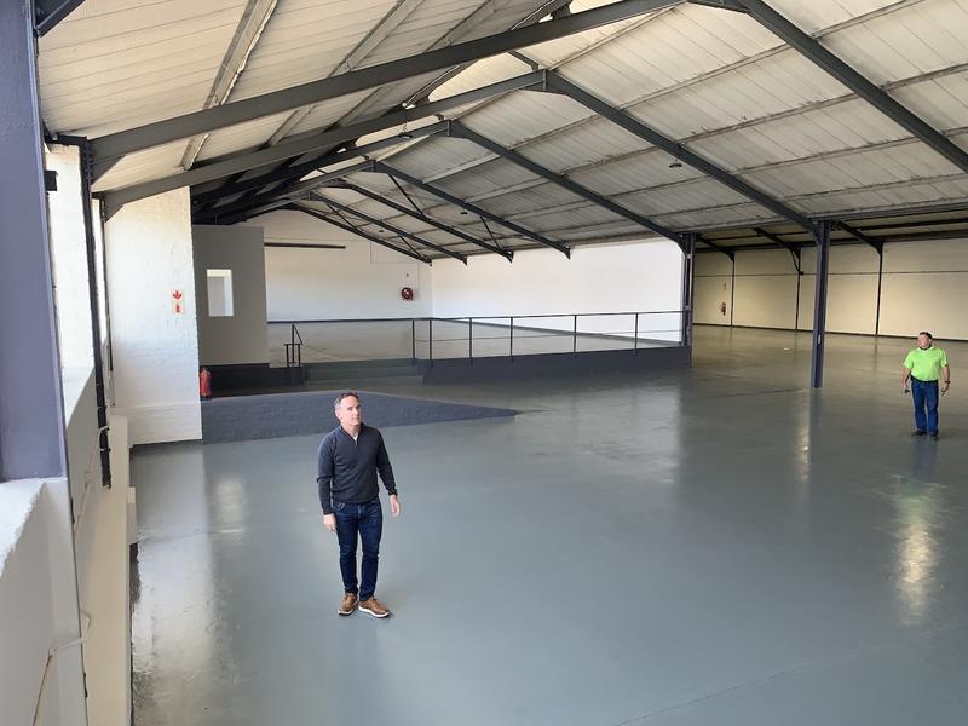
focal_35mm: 26
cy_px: 363
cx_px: 484
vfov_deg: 53.1
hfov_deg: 67.3
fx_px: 727
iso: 100
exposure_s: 1/97
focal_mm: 4.25
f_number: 1.8
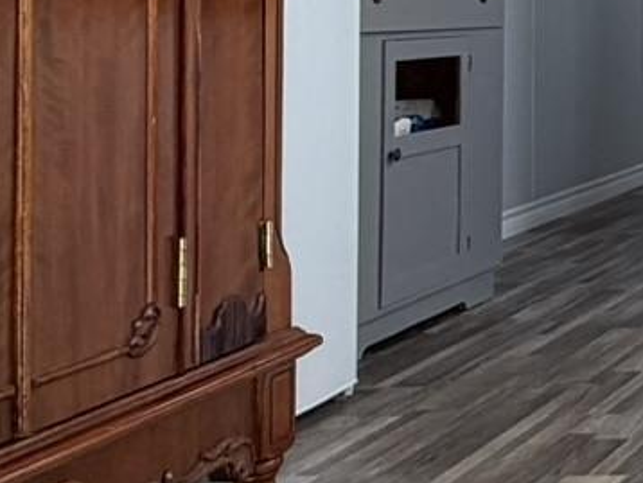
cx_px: 1135
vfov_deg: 17.8
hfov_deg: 19.0
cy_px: -57
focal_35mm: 80
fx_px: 1487
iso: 100
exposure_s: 1/121
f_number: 2.2
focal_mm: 2.22
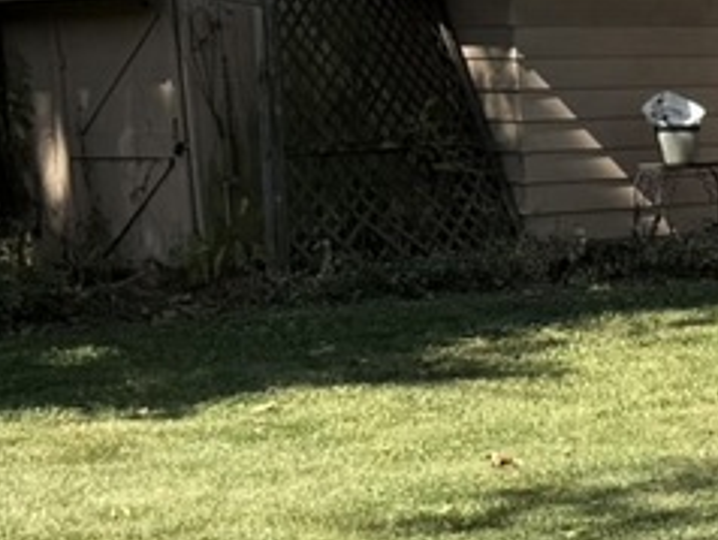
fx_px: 3011
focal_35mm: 145
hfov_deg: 11.6
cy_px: 440
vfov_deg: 10.2
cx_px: 1617
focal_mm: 6.76
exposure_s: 1/3584
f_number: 1.78
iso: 80
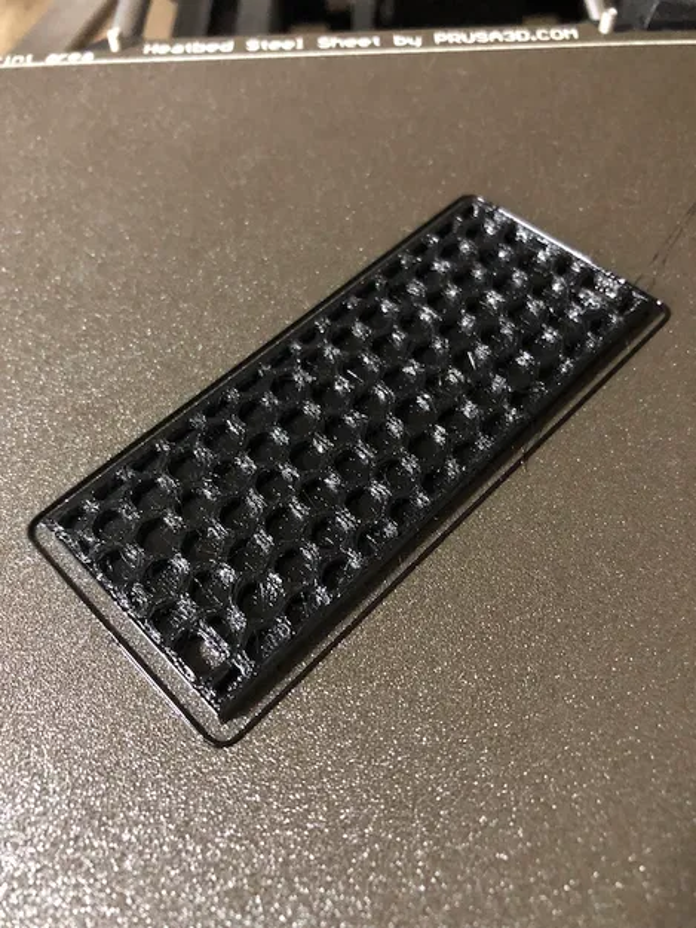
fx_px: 750
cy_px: 464
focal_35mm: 28
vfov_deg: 63.4
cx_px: 348
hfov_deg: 49.8
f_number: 1.8
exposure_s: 1/4
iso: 125
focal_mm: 3.99
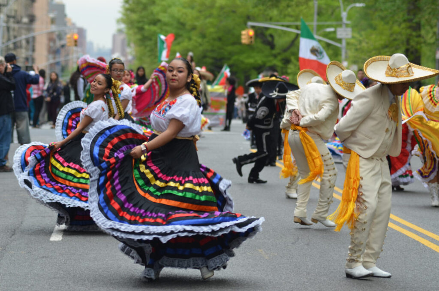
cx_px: 220
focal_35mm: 174
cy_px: 146
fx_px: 2117
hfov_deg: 11.8
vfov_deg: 7.9
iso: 100
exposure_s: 1/250
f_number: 4
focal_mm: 116
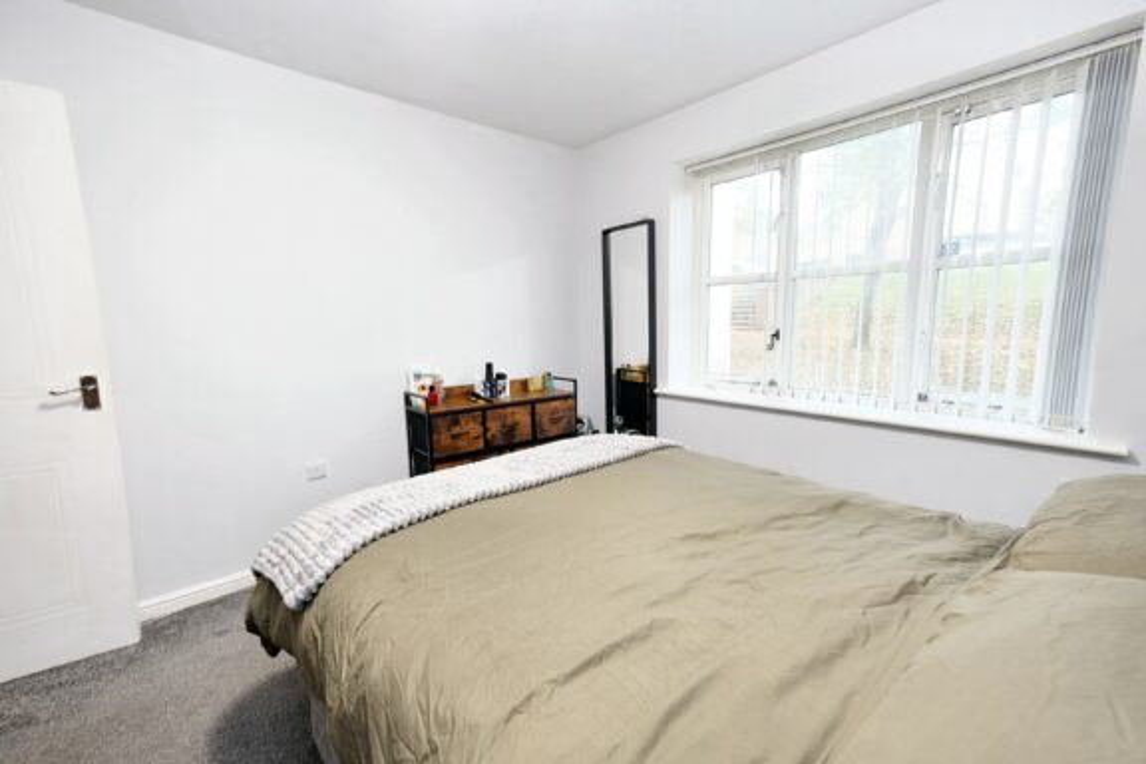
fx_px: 477
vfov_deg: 77.3
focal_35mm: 15
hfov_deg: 100.4
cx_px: 573
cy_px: 382
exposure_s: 1/10
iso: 800
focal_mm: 10
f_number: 4
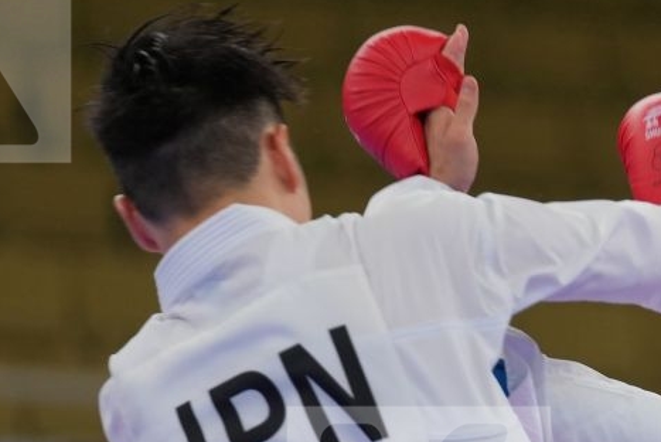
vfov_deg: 2.1
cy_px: 536
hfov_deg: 3.2
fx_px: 11887
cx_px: 899
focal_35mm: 647
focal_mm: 168
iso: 500
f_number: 2.8
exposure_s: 1/1000
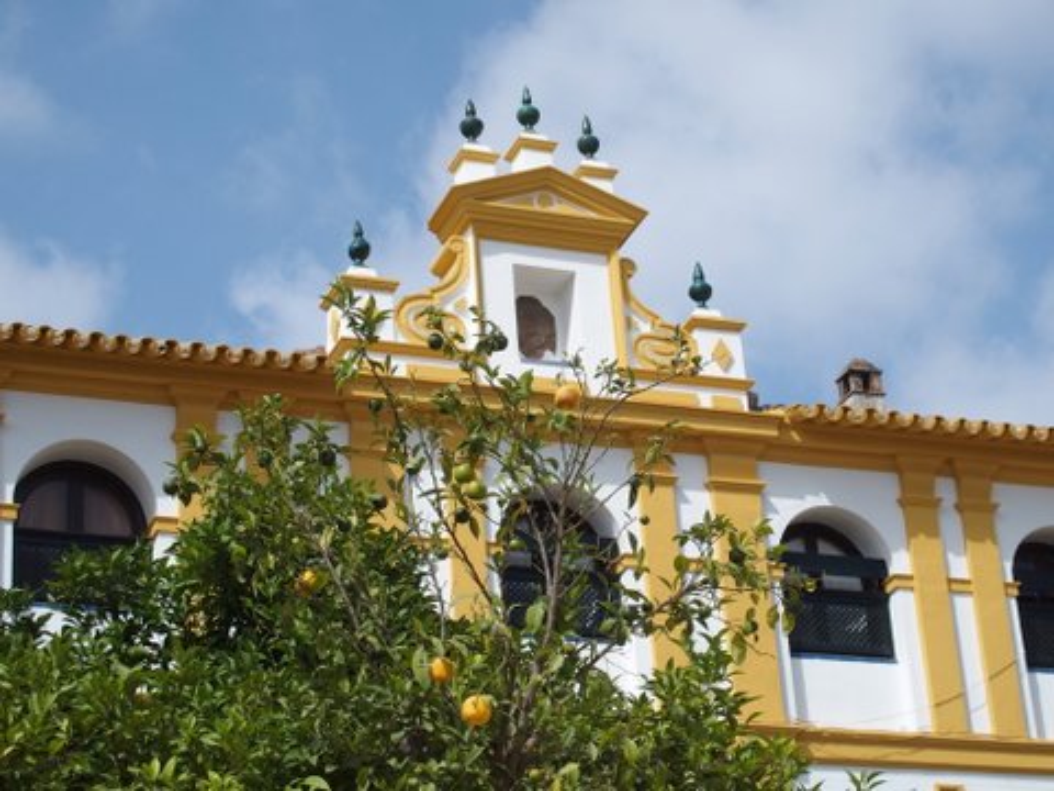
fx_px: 2588
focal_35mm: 85
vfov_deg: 17.4
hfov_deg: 23.0
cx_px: 527
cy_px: 396
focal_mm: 17.8
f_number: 4.5
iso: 100
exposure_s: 1/800
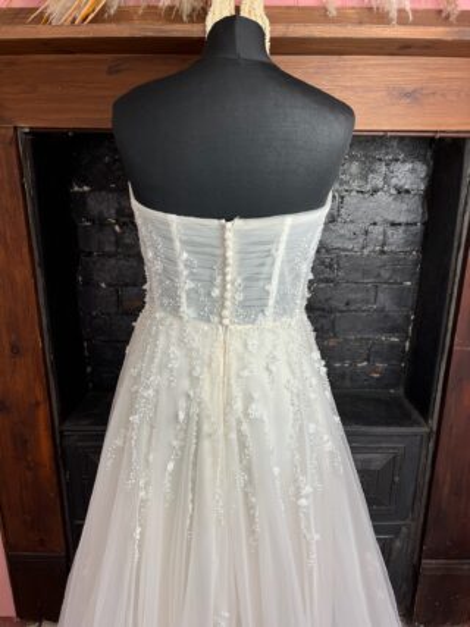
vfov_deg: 67.3
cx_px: 235
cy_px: 314
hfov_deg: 53.0
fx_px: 471
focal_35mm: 26
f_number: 1.6
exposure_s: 1/100
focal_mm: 5.1
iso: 40
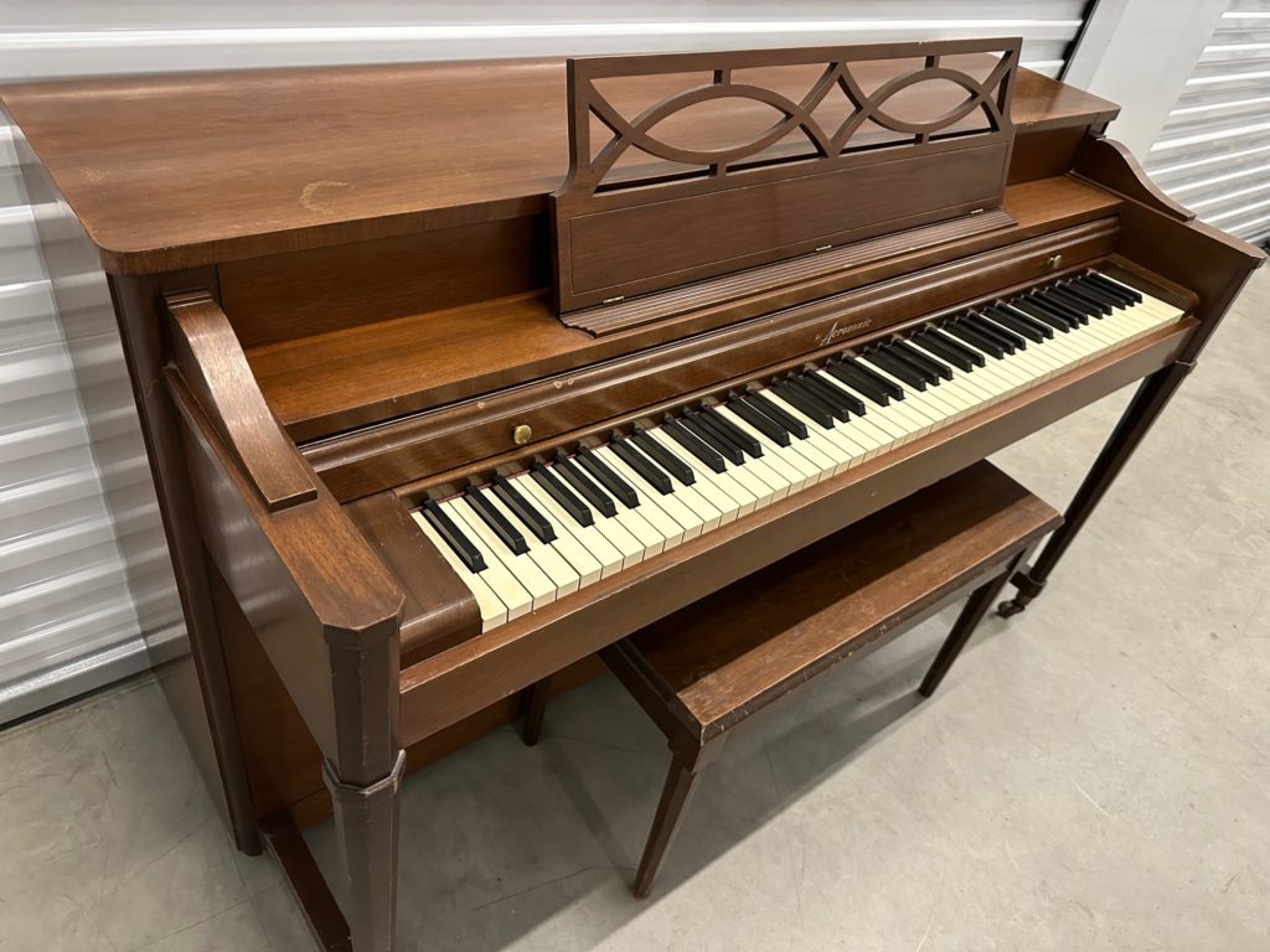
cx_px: 635
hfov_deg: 71.6
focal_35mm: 24
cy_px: 476
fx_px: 881
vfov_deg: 56.8
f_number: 1.78
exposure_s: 1/60
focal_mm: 6.86
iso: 640
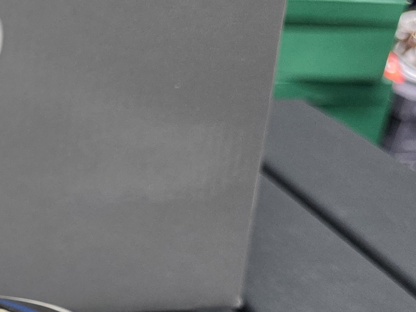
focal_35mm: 83
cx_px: -286
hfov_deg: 19.1
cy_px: 312
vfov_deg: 17.4
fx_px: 997
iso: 250
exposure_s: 1/100
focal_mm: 6.3
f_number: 1.7
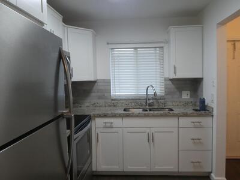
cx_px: 120
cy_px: 90
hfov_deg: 71.6
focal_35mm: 24
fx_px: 166
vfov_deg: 56.8
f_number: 3.3
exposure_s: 1/60
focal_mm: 4.3
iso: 500
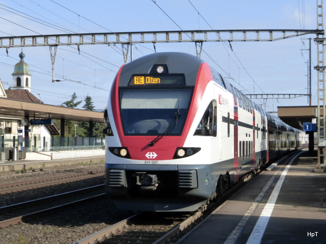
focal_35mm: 74
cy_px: 122
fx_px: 697
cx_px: 163
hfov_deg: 26.3
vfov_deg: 19.9
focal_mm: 12.5
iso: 160
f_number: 5
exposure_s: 1/400
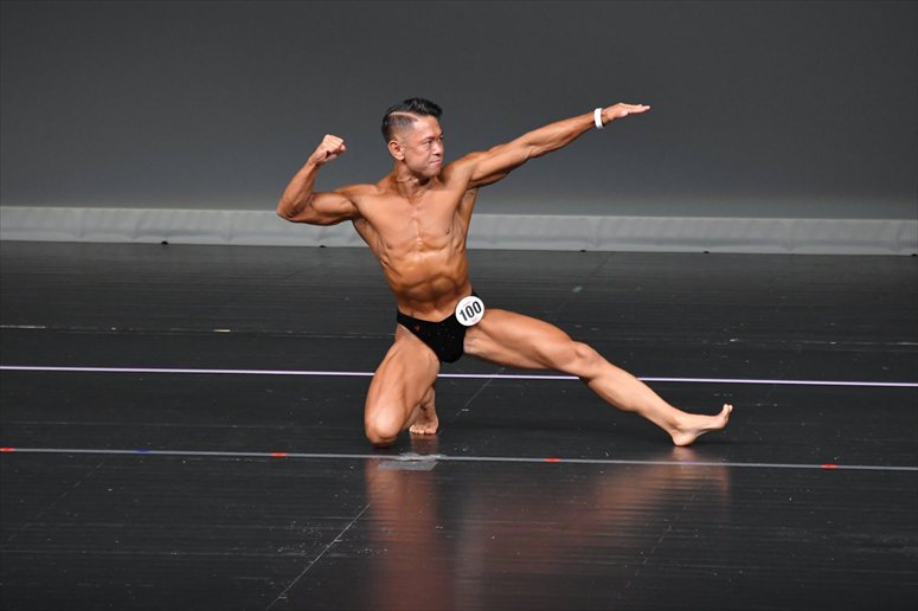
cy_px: 306
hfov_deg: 5.5
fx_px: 9558
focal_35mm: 375
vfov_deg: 3.7
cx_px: 459
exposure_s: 1/400
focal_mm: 250
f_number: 5.6
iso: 4000
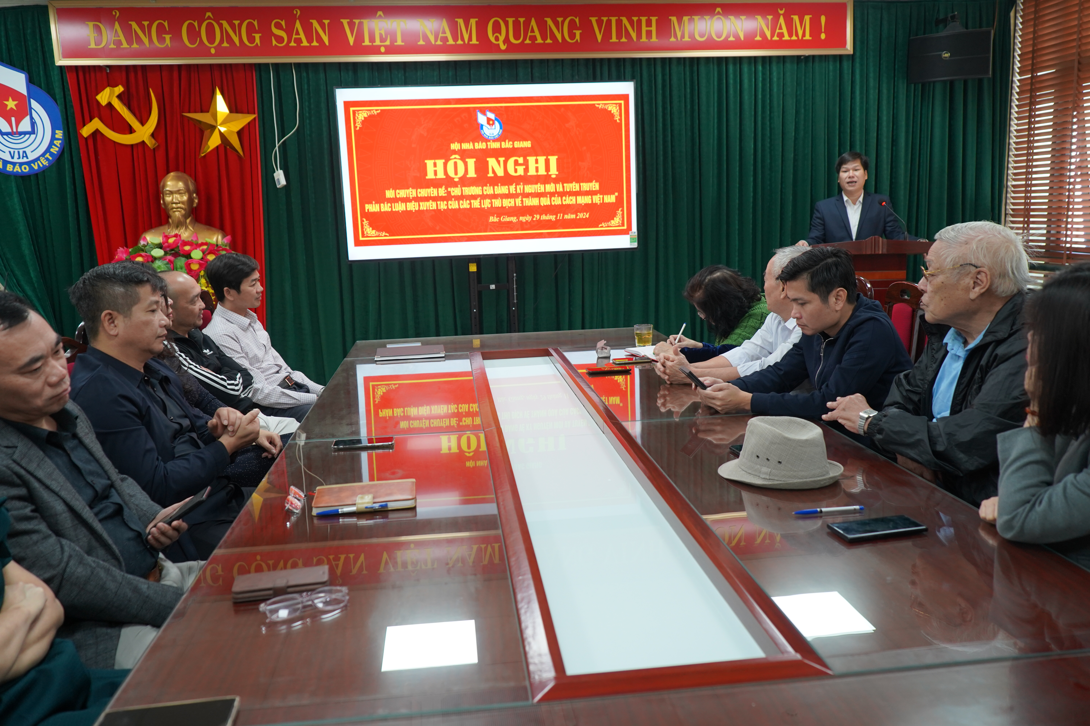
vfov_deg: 45.0
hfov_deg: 63.7
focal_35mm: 29
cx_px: 545
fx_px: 878
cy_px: 363
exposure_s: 1/160
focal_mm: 29
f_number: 4
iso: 1250
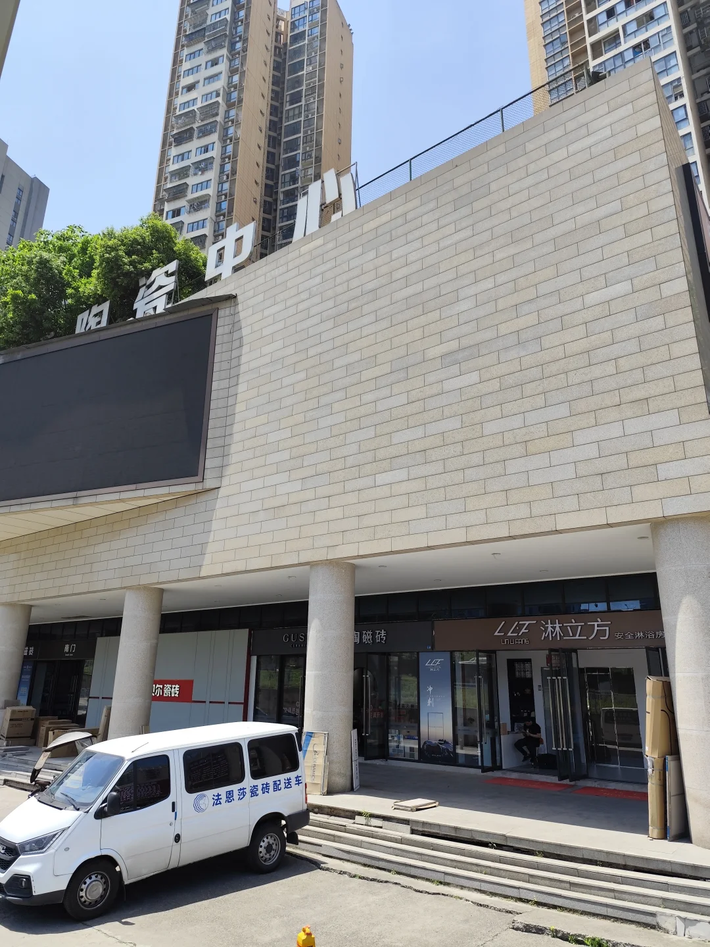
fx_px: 629
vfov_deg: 73.9
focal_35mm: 23
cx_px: 355
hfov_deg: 58.9
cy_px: 474
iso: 50
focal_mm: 6.19
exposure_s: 1/899
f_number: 1.65
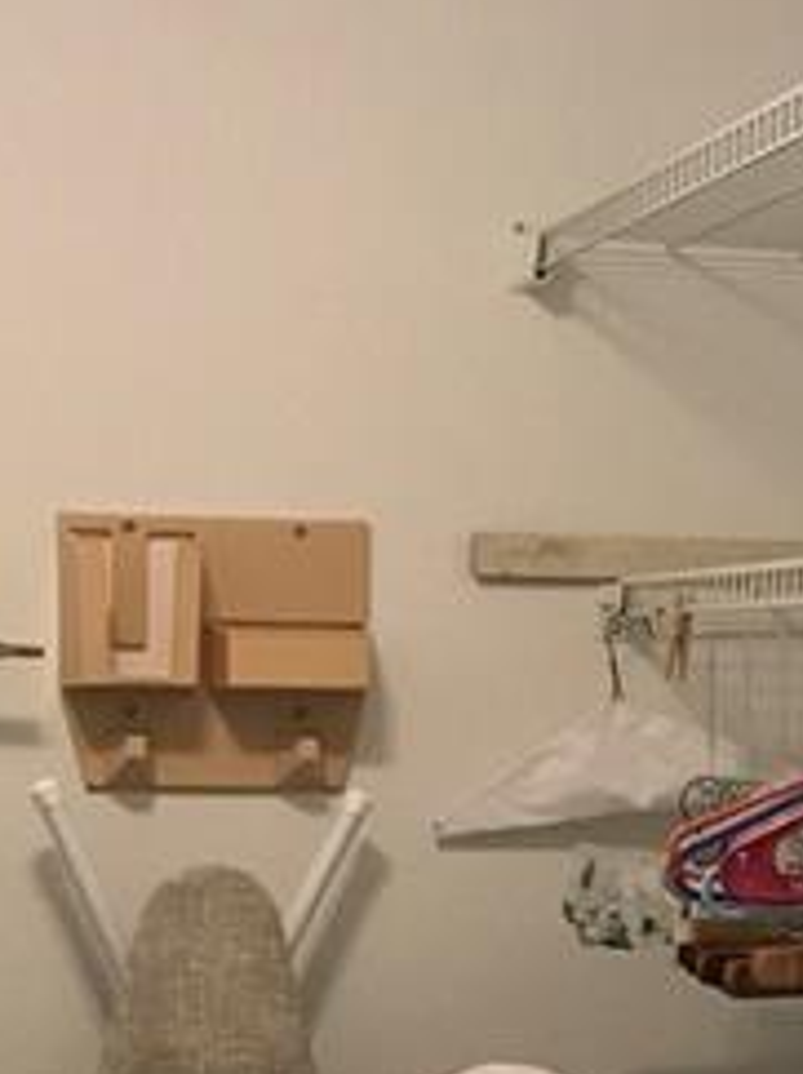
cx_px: 346
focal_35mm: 89
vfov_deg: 21.4
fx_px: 2758
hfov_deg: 16.6
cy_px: 1030
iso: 50
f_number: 1.8
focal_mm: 3.99
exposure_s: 1/15
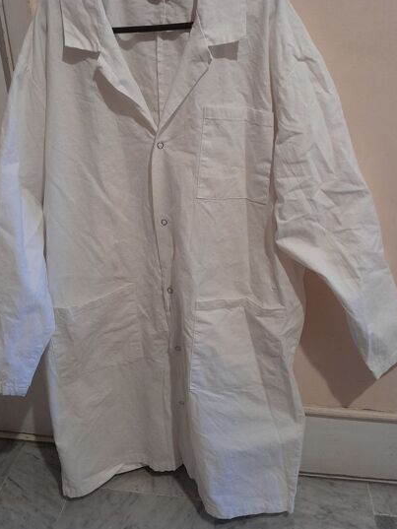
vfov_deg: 58.1
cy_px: 229
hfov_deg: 45.4
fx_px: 474
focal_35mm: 31
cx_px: 184
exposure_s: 1/33
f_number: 1.8
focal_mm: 3.98
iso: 500
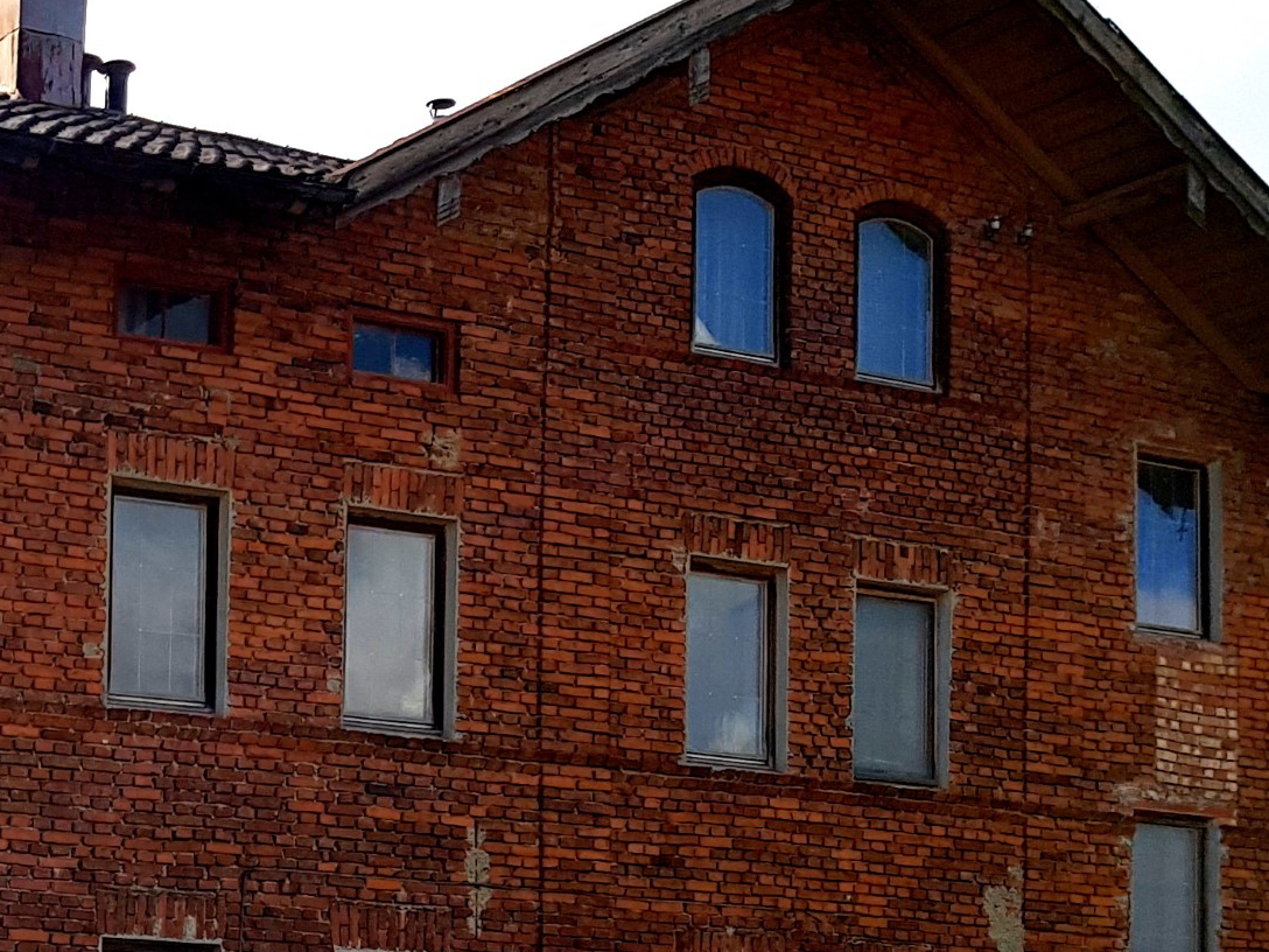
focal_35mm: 74
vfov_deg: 18.7
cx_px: -422
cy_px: 1170
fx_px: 2713
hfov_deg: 23.1
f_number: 1.7
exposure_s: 1/1892
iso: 40
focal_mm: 4.3
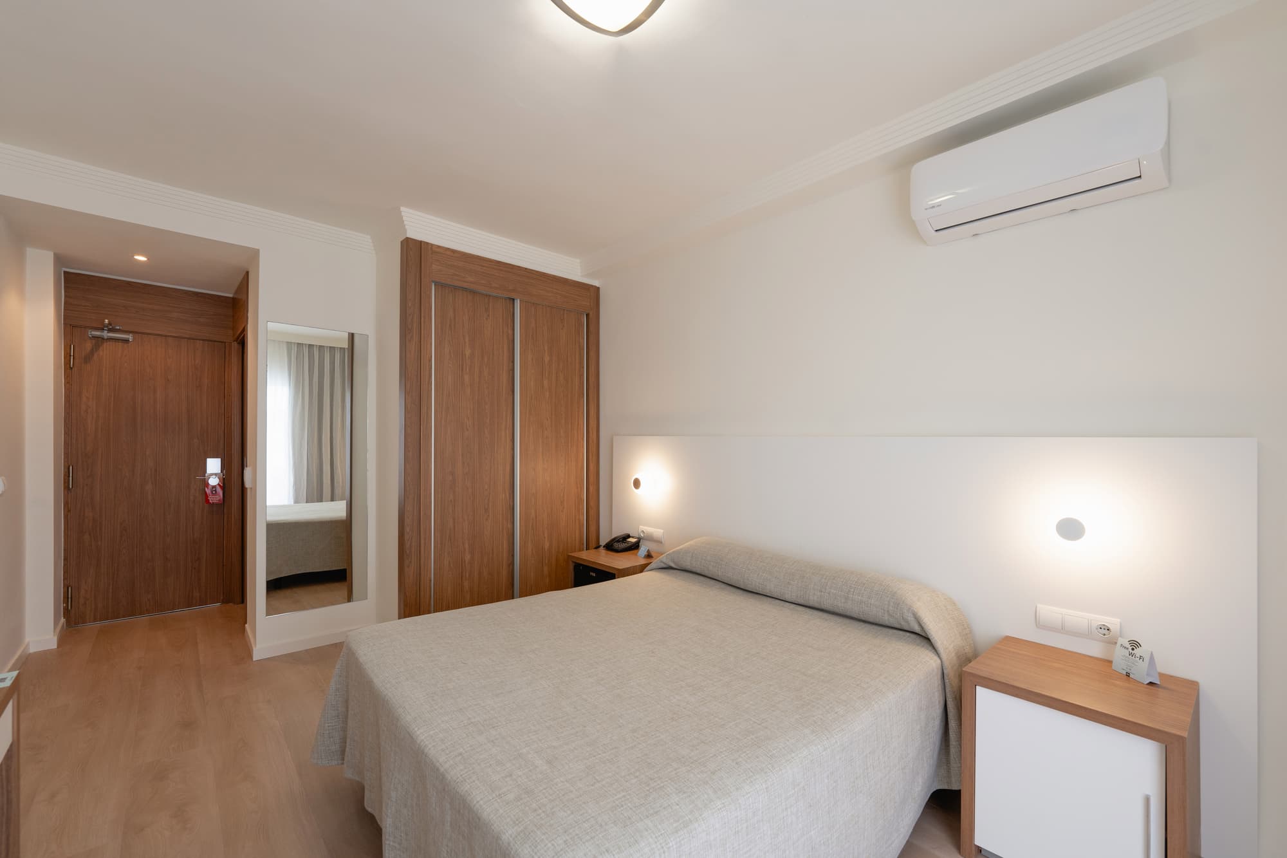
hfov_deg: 104.3
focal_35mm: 14
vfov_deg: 81.2
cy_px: 429
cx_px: 644
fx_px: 500
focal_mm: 14
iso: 400
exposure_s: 1/20
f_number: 5.6
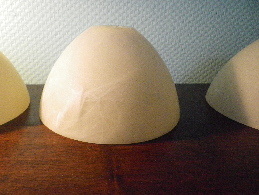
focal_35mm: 32
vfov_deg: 44.1
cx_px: 113
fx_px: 239
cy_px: 102
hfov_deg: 56.6
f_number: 2.6
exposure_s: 1/60
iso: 640
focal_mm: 4.9
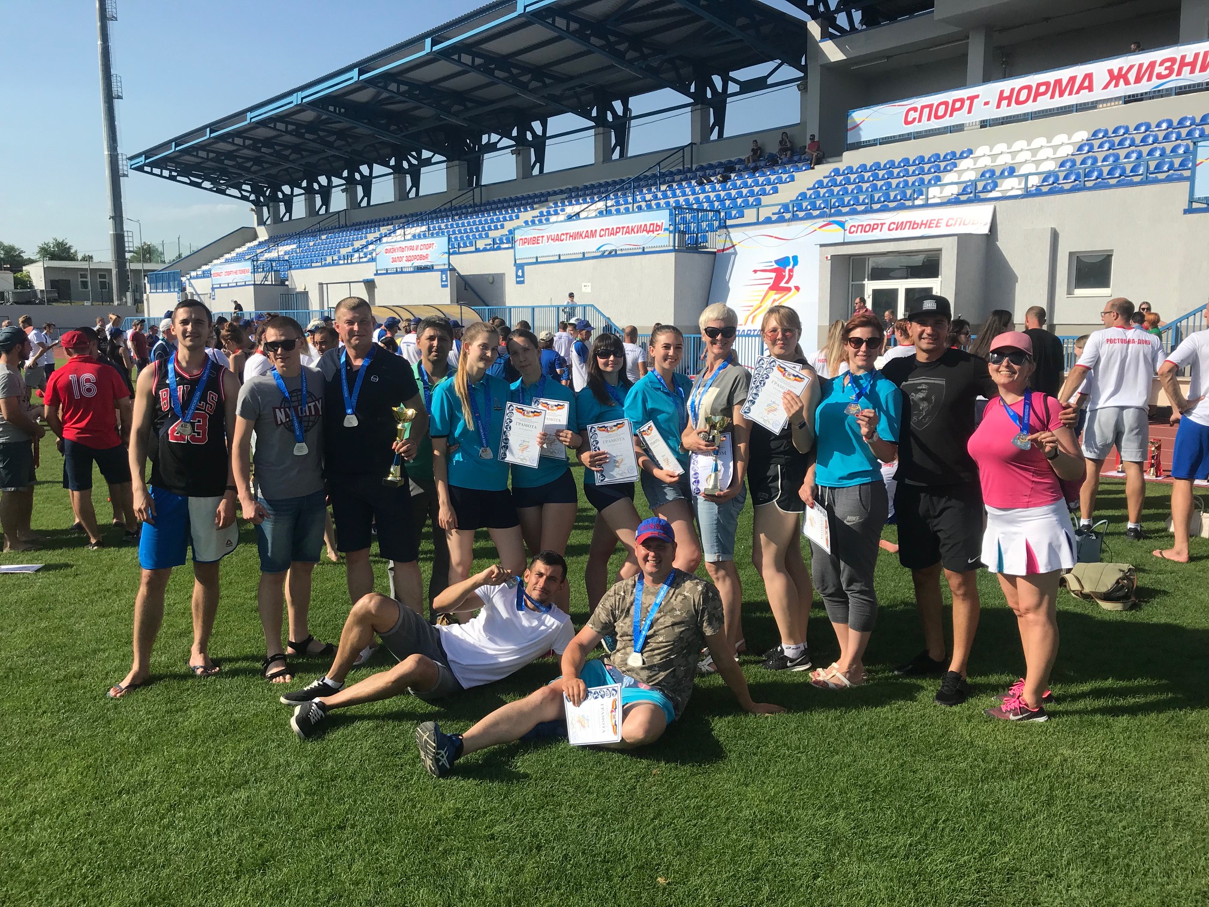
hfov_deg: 63.4
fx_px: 978
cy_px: 454
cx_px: 604
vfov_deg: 49.7
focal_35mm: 28
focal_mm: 3.99
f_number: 1.8
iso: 20
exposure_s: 1/2994
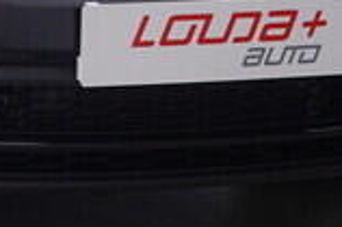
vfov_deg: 9.0
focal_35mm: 146
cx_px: -273
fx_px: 1388
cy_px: -166
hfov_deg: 12.8
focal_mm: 15
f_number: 5
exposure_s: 1/80
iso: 200
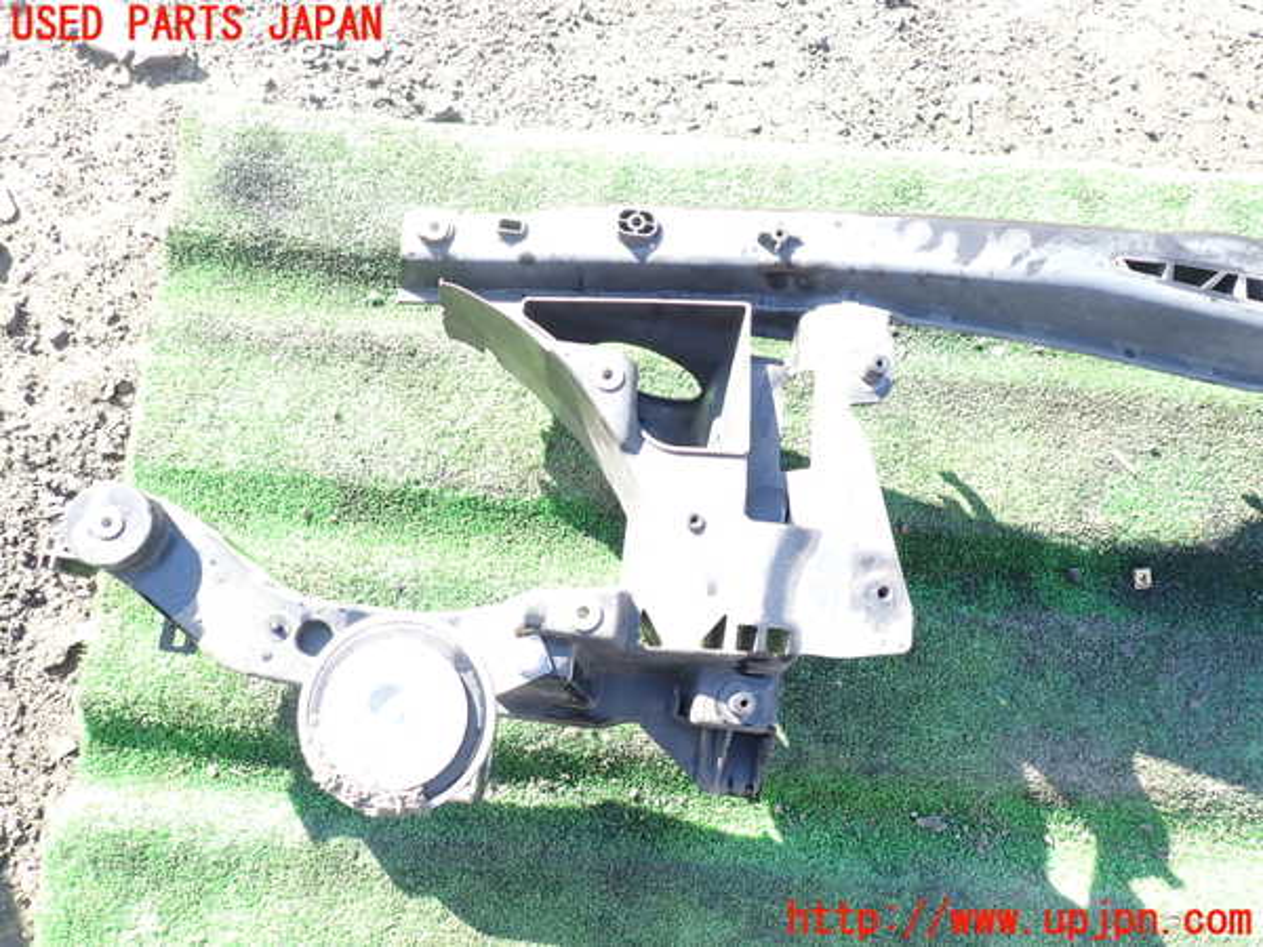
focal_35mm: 25
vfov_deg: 54.9
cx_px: 632
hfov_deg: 69.4
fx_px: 912
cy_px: 474
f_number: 2.8
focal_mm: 4.5
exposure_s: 1/80
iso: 100
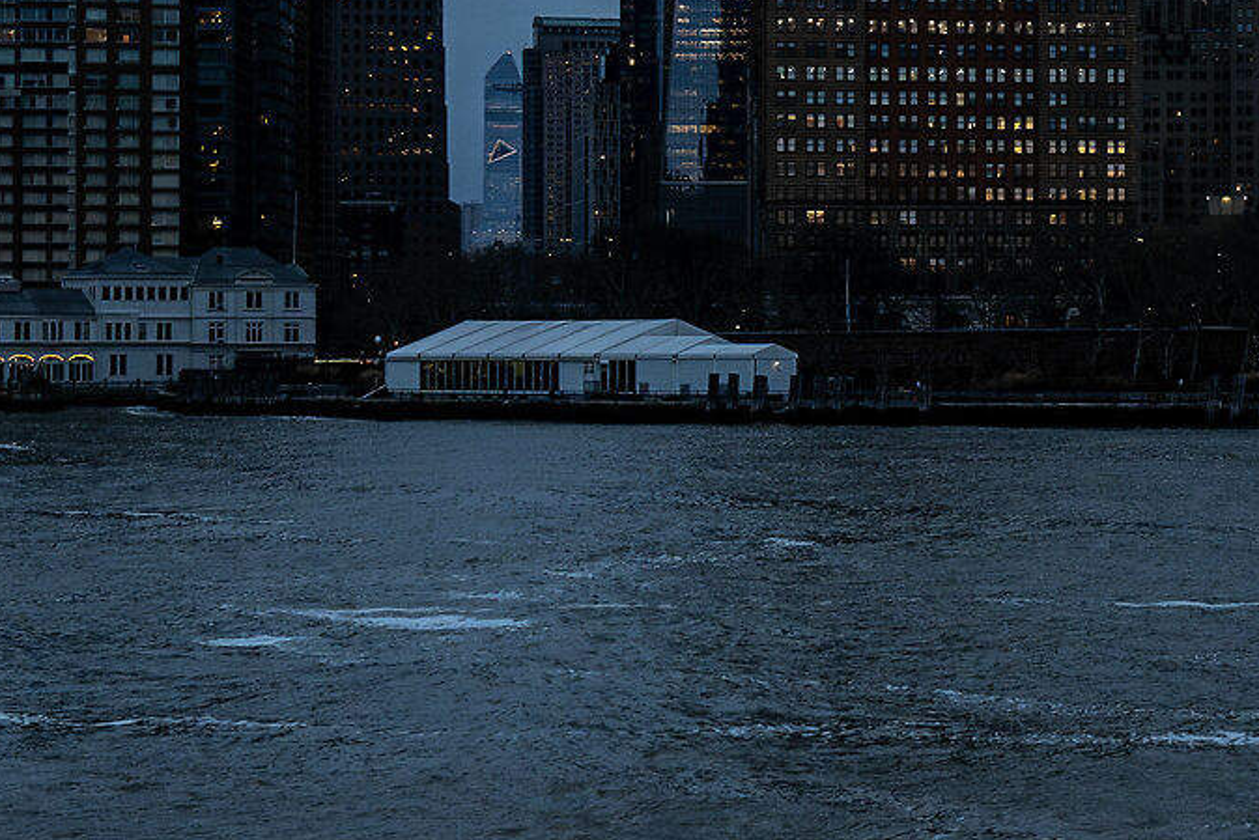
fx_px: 4233
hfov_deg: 16.1
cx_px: 1606
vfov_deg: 11.2
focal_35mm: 121
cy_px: -9
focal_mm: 34
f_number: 8
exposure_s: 1/100
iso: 800
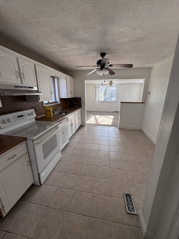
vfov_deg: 102.1
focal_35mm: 14
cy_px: 120
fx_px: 97
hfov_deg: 85.7
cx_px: 90
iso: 50
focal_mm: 2.22
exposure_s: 1/99
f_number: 2.2
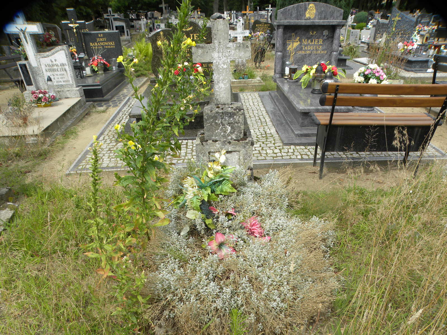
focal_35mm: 26
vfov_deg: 53.1
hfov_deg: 67.3
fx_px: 336
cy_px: 168
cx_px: 224
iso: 64
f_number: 5
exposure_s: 1/193
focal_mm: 4.6
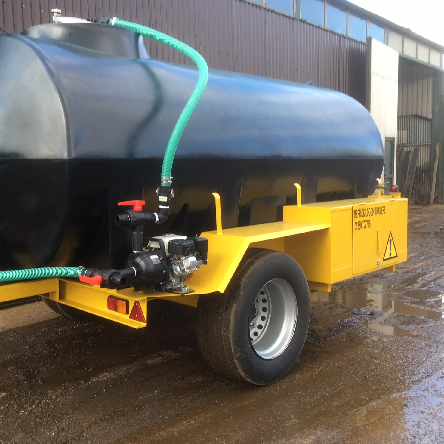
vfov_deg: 47.2
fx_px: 508
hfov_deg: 47.1
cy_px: 218
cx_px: 187
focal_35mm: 35
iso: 25
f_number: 2.2
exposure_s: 1/105
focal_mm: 4.15
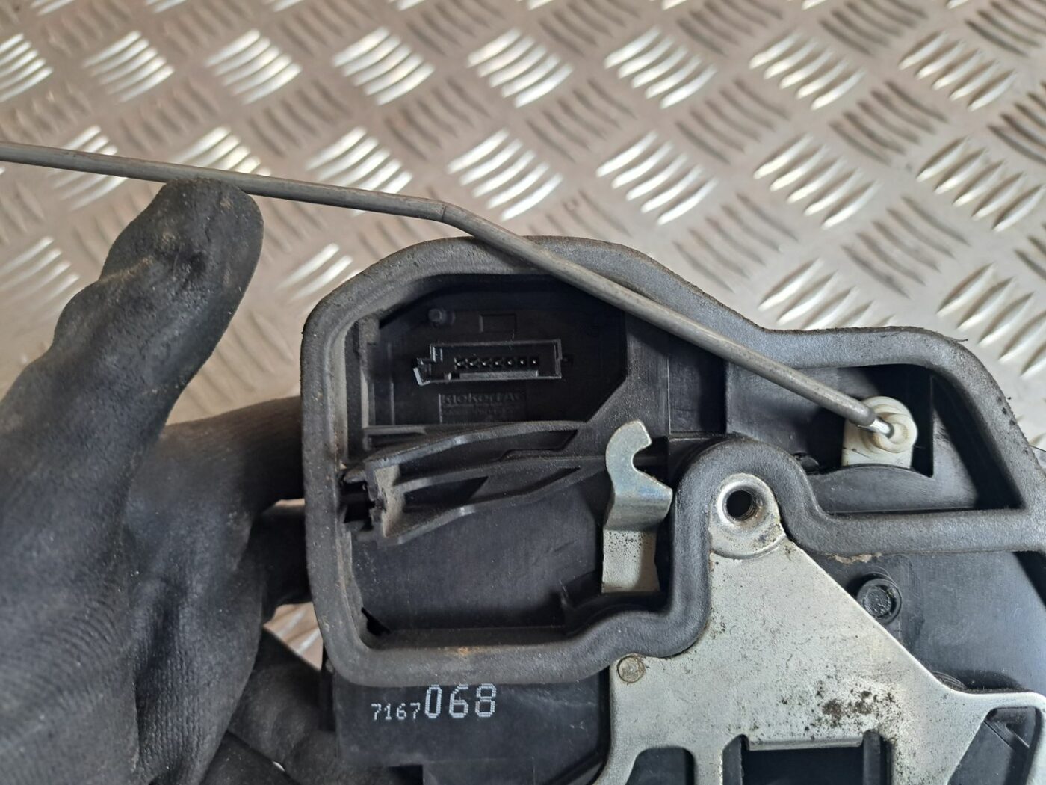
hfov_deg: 71.6
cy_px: 392
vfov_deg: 56.8
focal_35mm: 24
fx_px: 725
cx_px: 523
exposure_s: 1/50
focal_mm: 5.23
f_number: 1.8
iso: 100
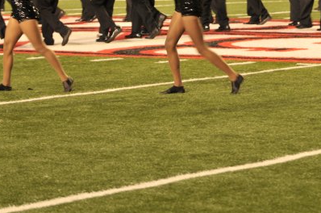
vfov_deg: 5.5
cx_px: 261
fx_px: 2199
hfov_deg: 8.3
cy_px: 32
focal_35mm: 247
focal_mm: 82
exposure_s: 1/60
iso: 250
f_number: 2.8
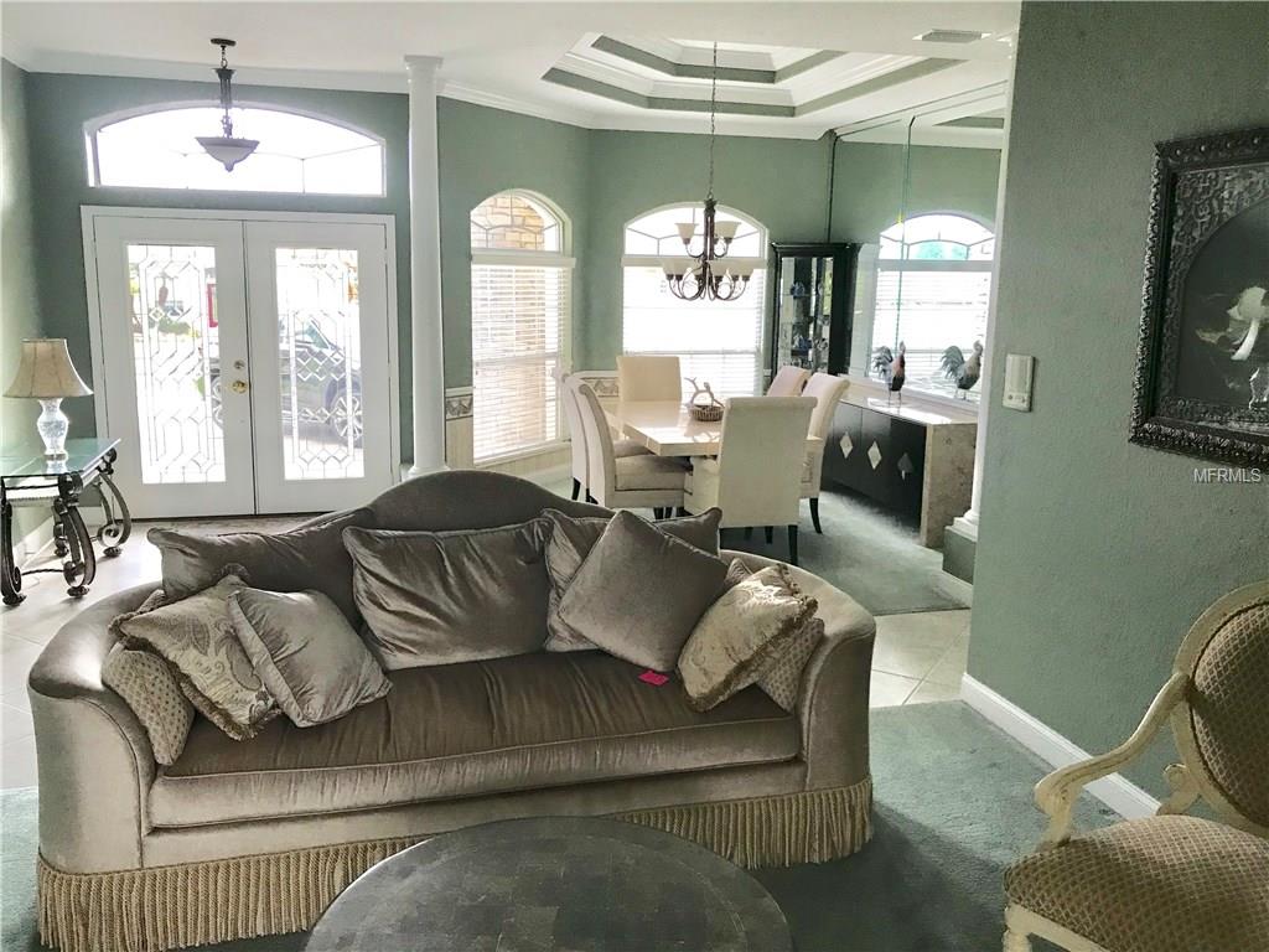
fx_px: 1026
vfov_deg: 49.7
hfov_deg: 63.4
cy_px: 476
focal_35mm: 28
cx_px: 634
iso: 40
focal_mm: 3.99
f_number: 1.8
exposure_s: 1/30
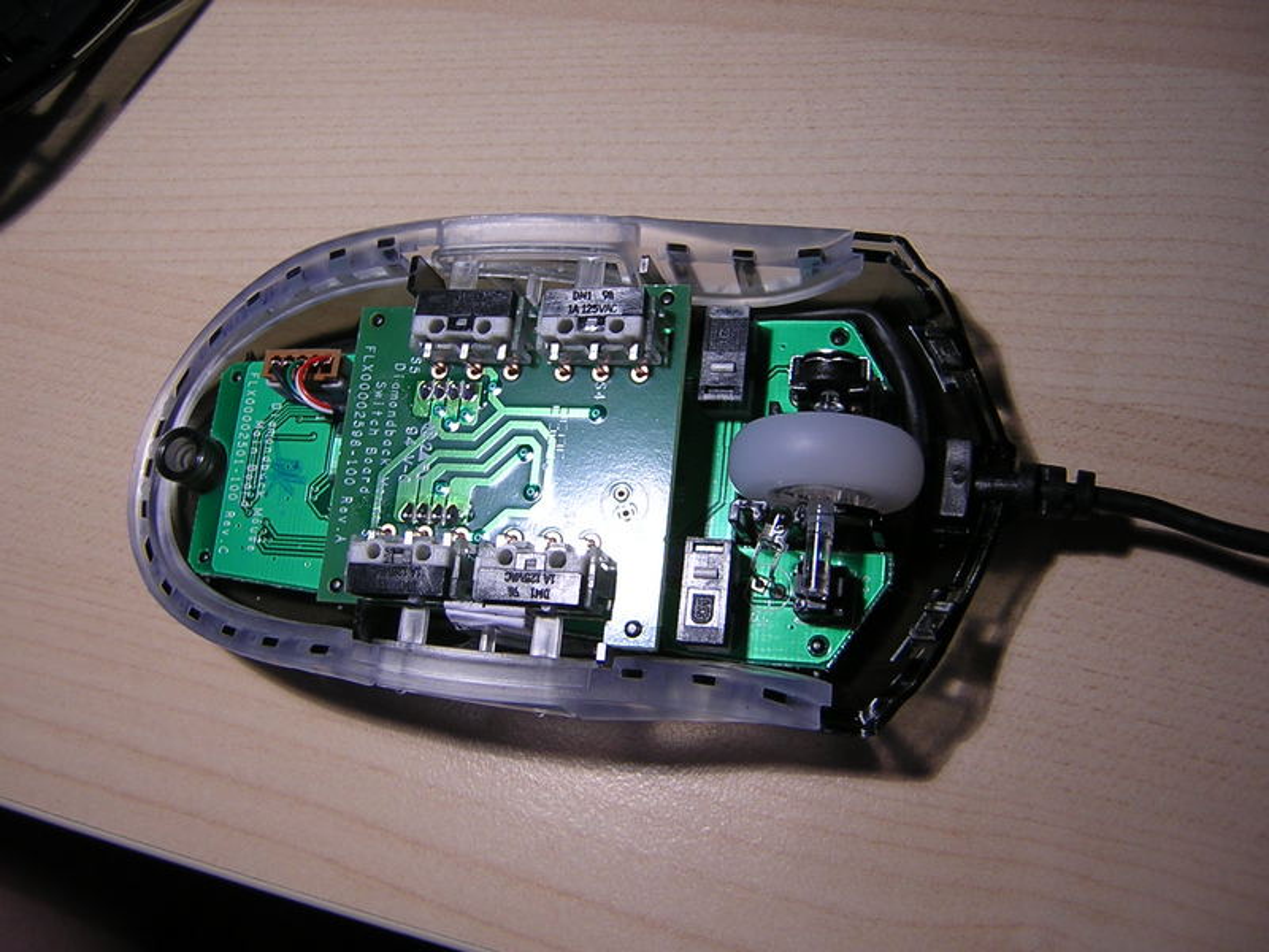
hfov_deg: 51.4
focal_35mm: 36
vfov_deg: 39.7
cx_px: 634
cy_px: 476
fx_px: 1320
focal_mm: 4.7
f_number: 2.6
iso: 100
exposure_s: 1/73.4
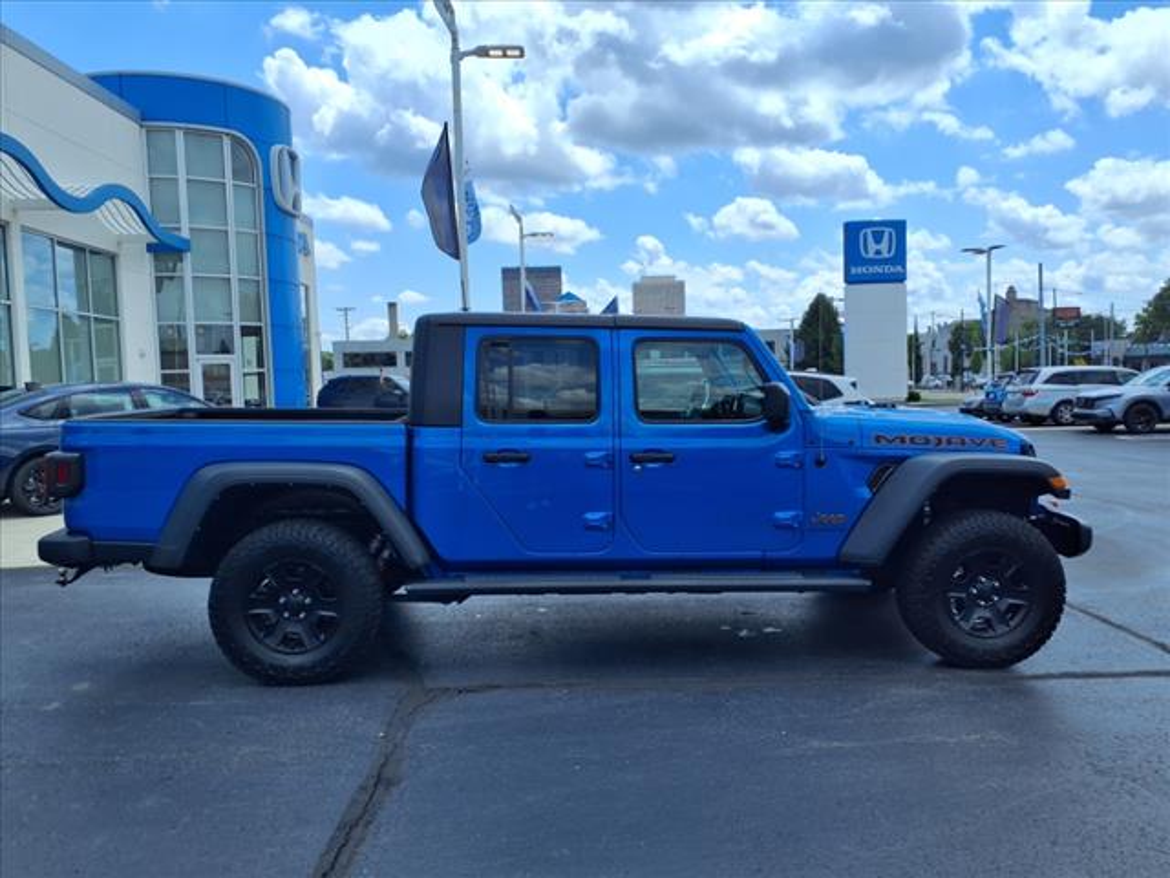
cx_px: 585
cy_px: 439
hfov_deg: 65.3
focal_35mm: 27
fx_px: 913
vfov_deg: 51.4
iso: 40
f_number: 1.9
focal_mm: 3.58
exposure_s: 1/3333
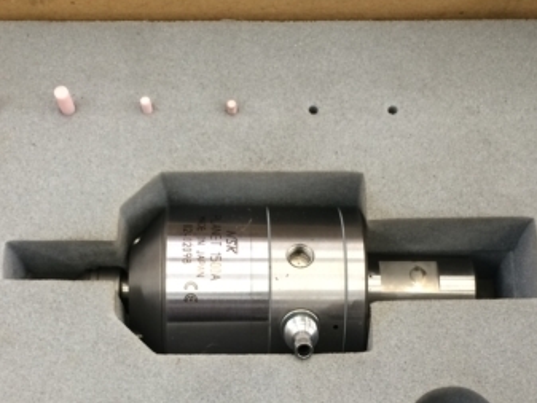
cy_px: 333
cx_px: 293
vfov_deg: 26.0
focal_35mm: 55
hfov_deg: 34.9
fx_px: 854
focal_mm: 4.15
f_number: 2.2
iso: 80
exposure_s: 1/30
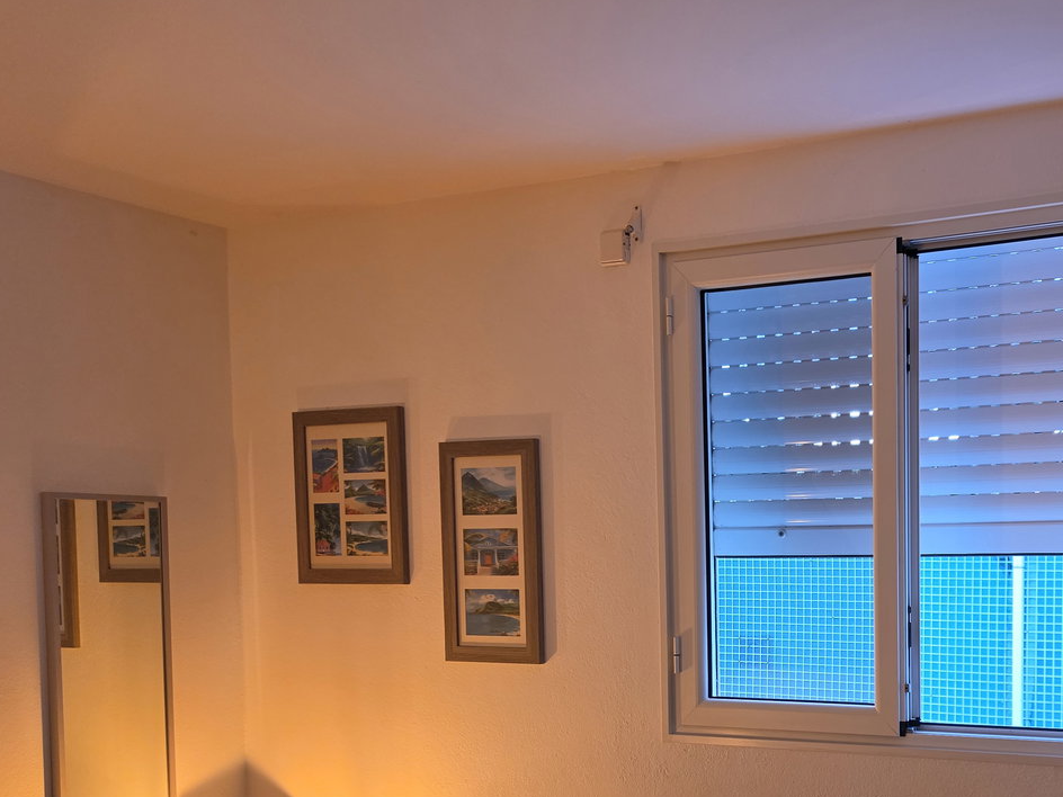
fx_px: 1198
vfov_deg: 35.8
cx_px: 838
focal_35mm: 39
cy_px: 624
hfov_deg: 45.6
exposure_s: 1/120
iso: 200
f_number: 1.4
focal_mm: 6.5
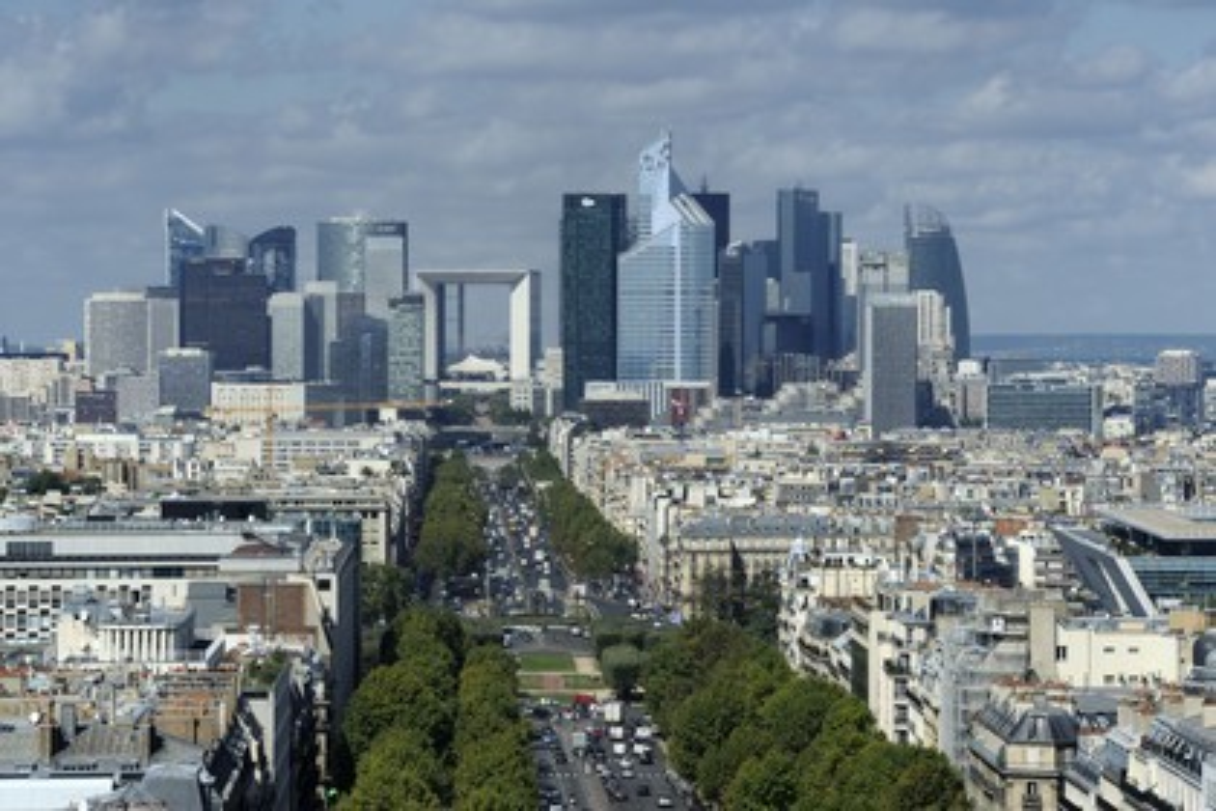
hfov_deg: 15.2
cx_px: 608
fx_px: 4560
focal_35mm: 135
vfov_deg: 10.2
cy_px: 406
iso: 200
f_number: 16
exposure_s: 1/250
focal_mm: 135
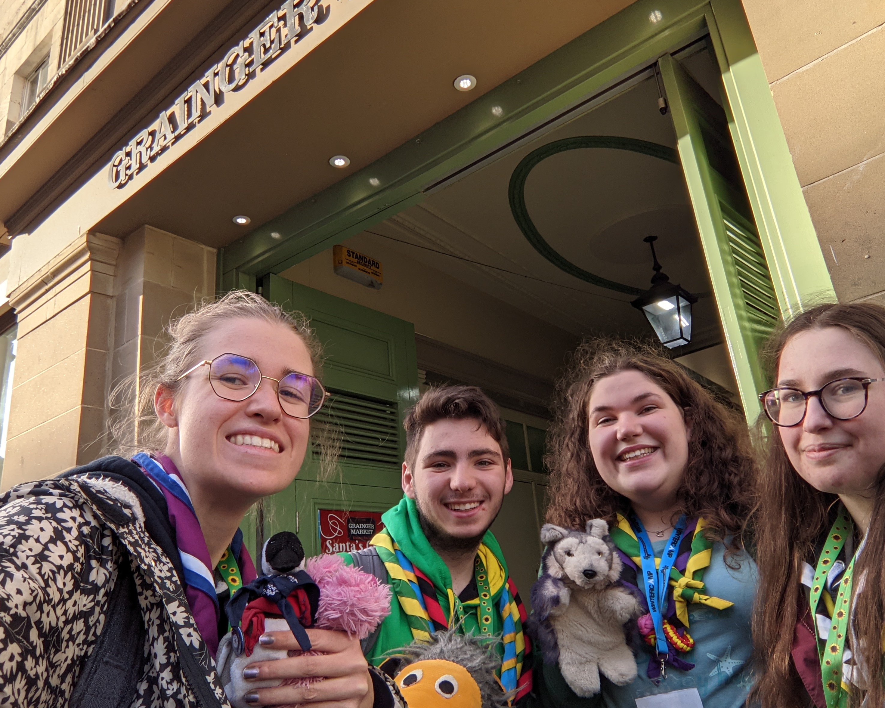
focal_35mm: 26
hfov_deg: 66.0
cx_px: 457
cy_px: 342
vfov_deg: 54.9
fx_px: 681
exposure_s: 1/412
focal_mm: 2.51
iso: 33
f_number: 2
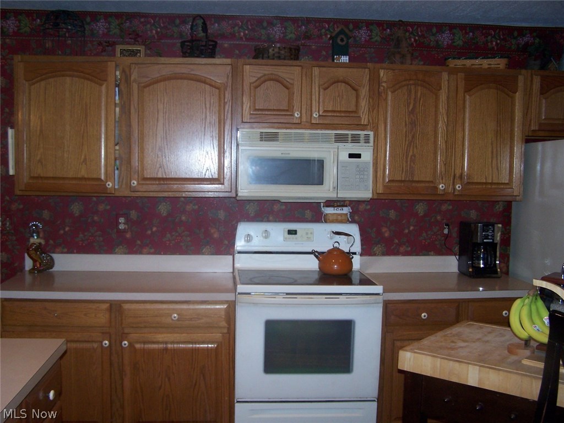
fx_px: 619
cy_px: 212
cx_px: 282
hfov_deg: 49.0
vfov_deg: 37.7
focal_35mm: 38
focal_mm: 6.3
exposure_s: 1/60
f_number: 2.8
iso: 140
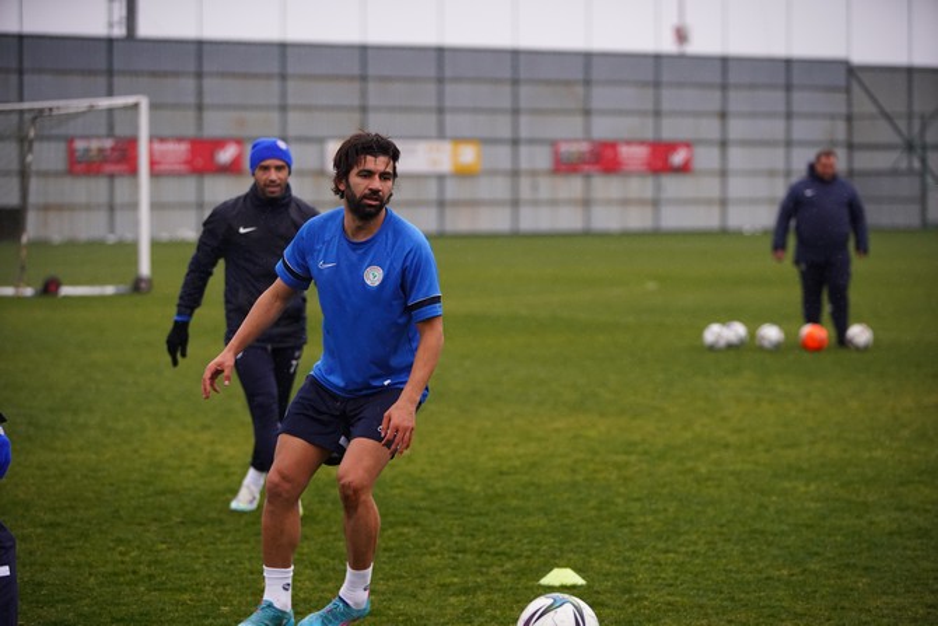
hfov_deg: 17.1
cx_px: 469
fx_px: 3127
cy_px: 313
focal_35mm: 120
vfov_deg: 11.4
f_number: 2.8
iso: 3200
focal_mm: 120
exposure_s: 1/2000
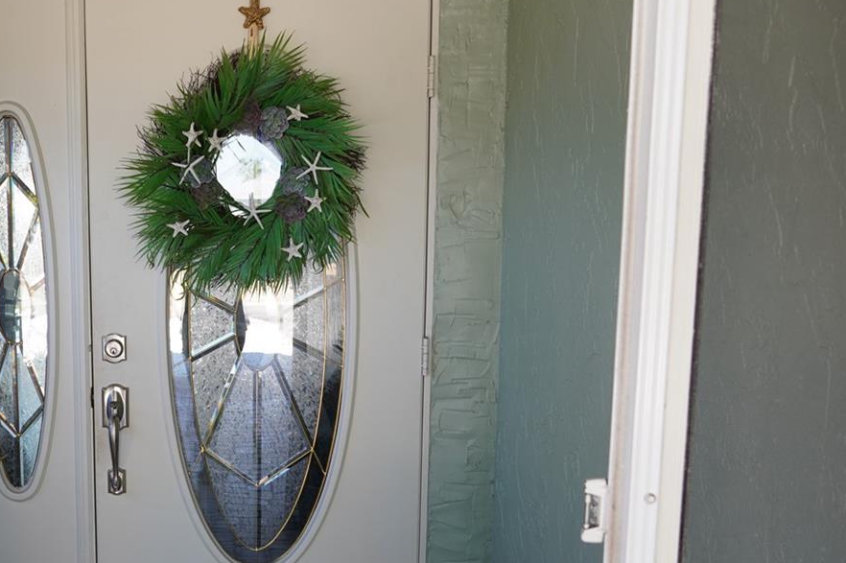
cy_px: 407
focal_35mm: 49
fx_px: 1151
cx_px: 173
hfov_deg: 38.9
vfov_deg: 27.2
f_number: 4.5
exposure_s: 1/50
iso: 100
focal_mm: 18
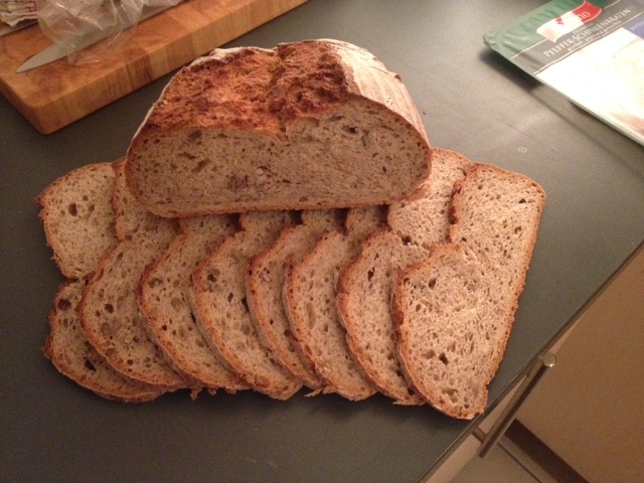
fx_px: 651
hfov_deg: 52.6
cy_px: 242
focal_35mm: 35
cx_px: 322
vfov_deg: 40.7
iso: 640
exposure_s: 1/15
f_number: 2.4
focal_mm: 4.28
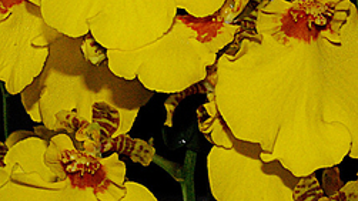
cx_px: 278
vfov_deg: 7.2
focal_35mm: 169
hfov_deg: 12.7
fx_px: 1604
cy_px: 112
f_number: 36
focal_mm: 60
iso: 1600
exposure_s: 1/25
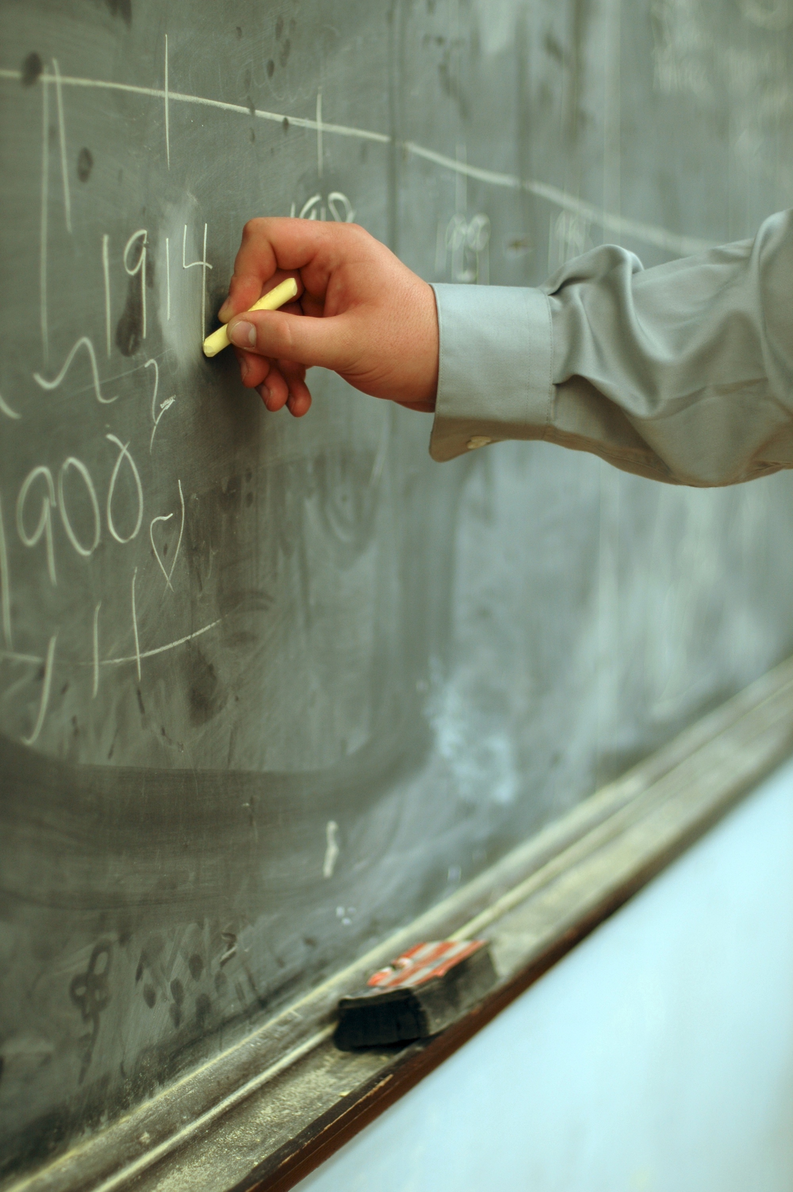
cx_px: 396
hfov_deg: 18.1
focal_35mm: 75
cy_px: 596
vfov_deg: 27.0
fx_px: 2483
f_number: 1.4
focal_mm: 50
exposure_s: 1/80
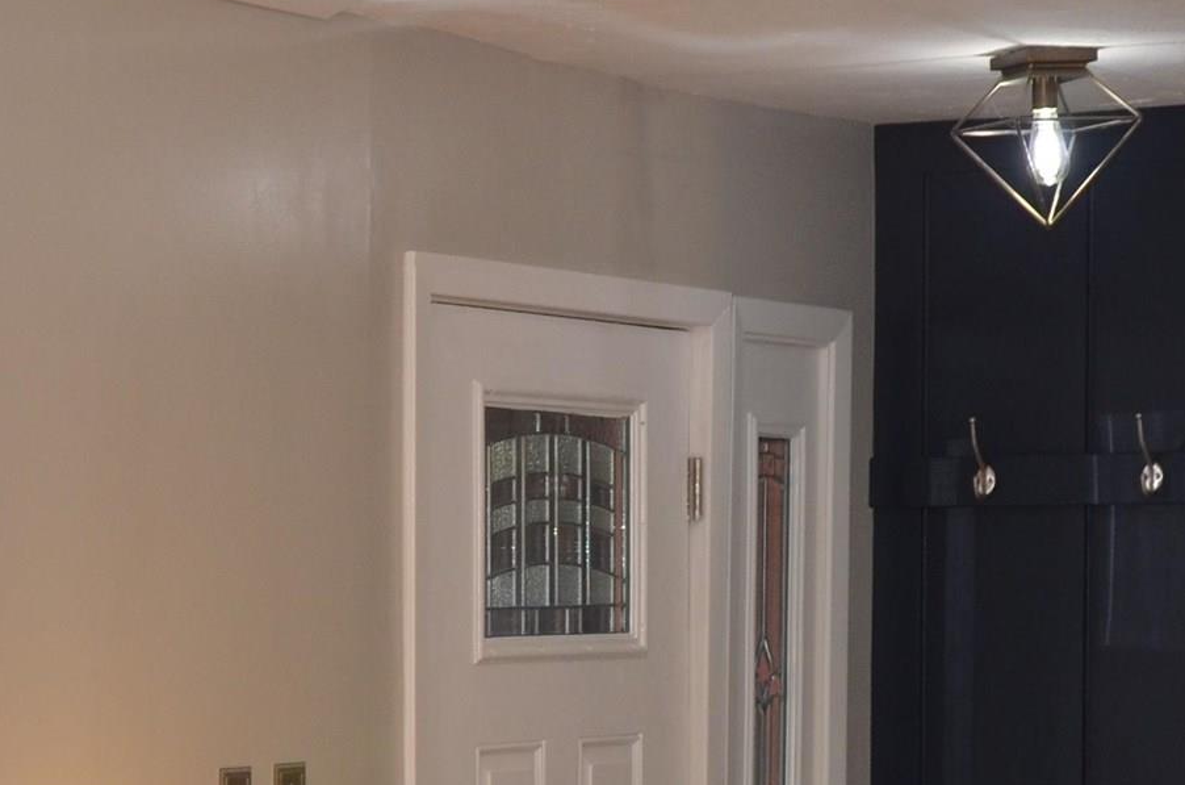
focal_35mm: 128
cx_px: 311
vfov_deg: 10.6
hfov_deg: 16.0
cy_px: 832
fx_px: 4194
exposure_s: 1/60
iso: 450
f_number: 4
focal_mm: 25
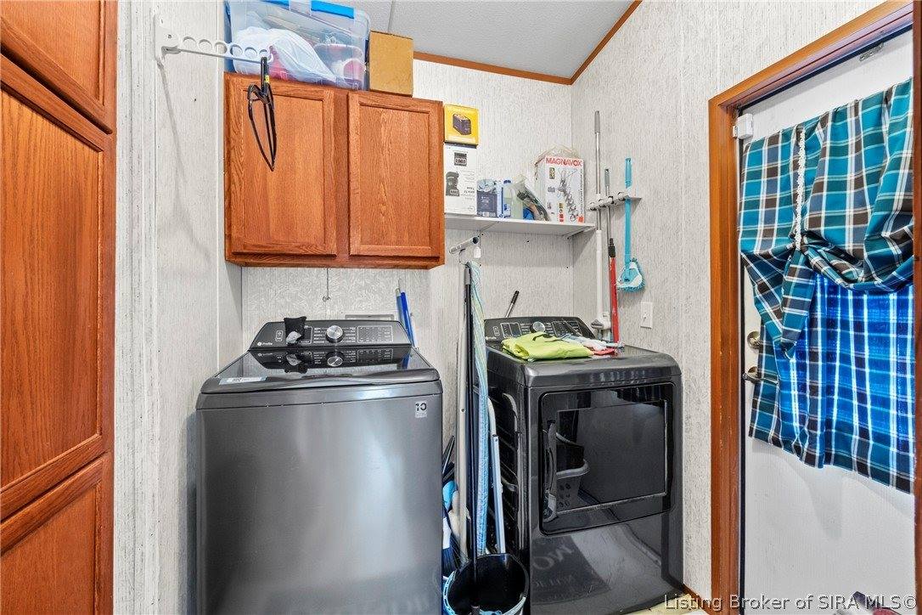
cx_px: 461
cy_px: 308
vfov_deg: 77.3
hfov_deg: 100.4
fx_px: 384
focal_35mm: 15
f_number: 11
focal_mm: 10
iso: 400
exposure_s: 4
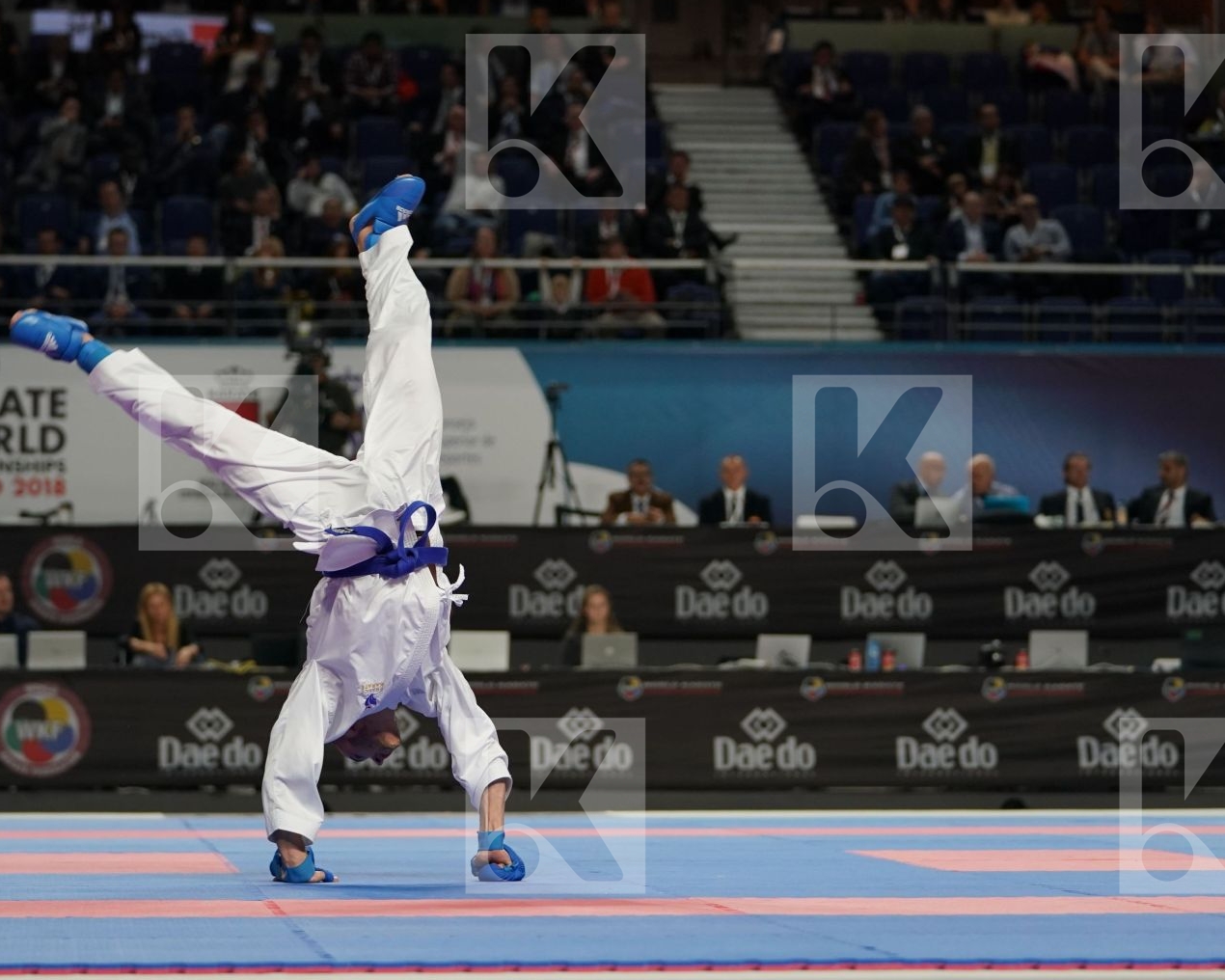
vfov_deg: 12.0
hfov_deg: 14.9
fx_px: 4677
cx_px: 556
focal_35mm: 129
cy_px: 463
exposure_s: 1/1000
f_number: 2.8
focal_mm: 97
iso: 1600
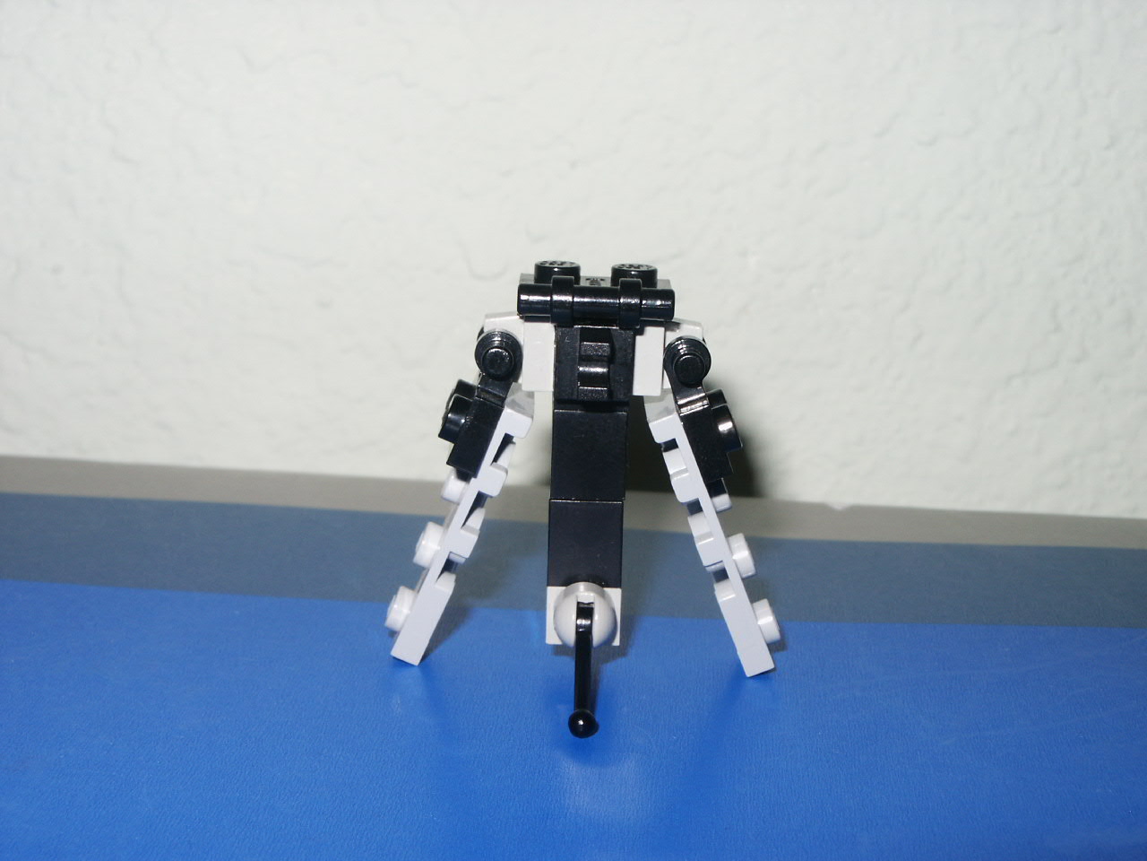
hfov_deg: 25.0
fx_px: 2585
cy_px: 430
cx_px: 574
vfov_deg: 18.9
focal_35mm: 78
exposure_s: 1/60
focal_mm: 15.5
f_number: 8
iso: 64
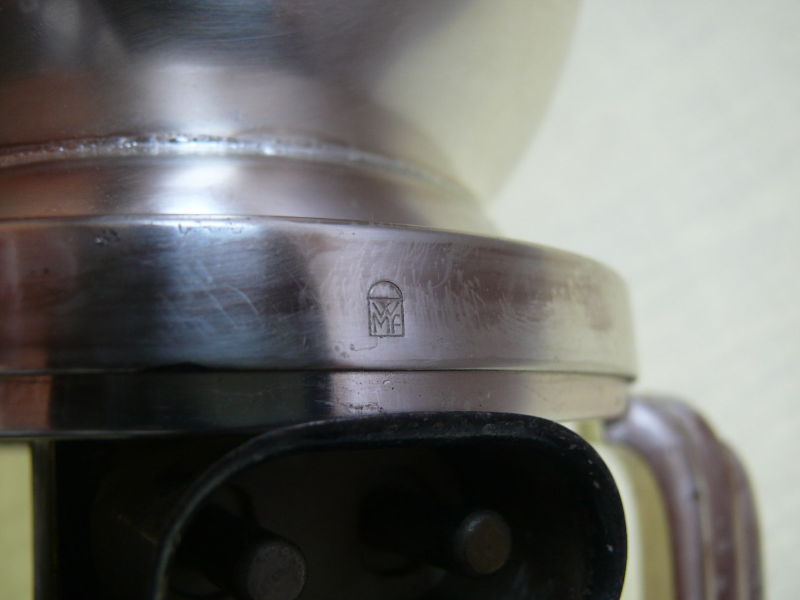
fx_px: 809
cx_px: 400
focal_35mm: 35
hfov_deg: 52.6
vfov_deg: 40.7
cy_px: 300
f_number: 2.8
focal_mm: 7.4
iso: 100
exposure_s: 1/125
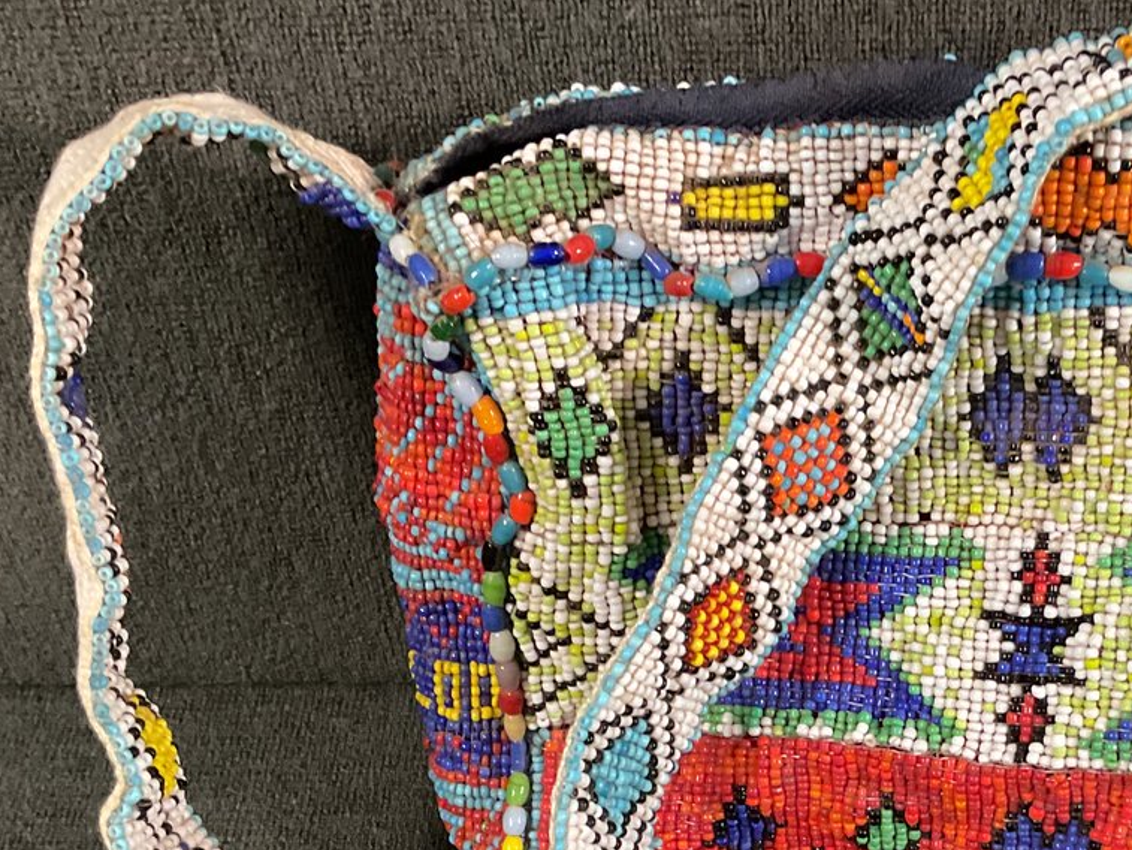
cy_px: 700
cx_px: 905
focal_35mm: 58
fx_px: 1897
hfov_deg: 32.3
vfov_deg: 24.8
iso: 200
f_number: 1.8
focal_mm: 3
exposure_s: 1/40
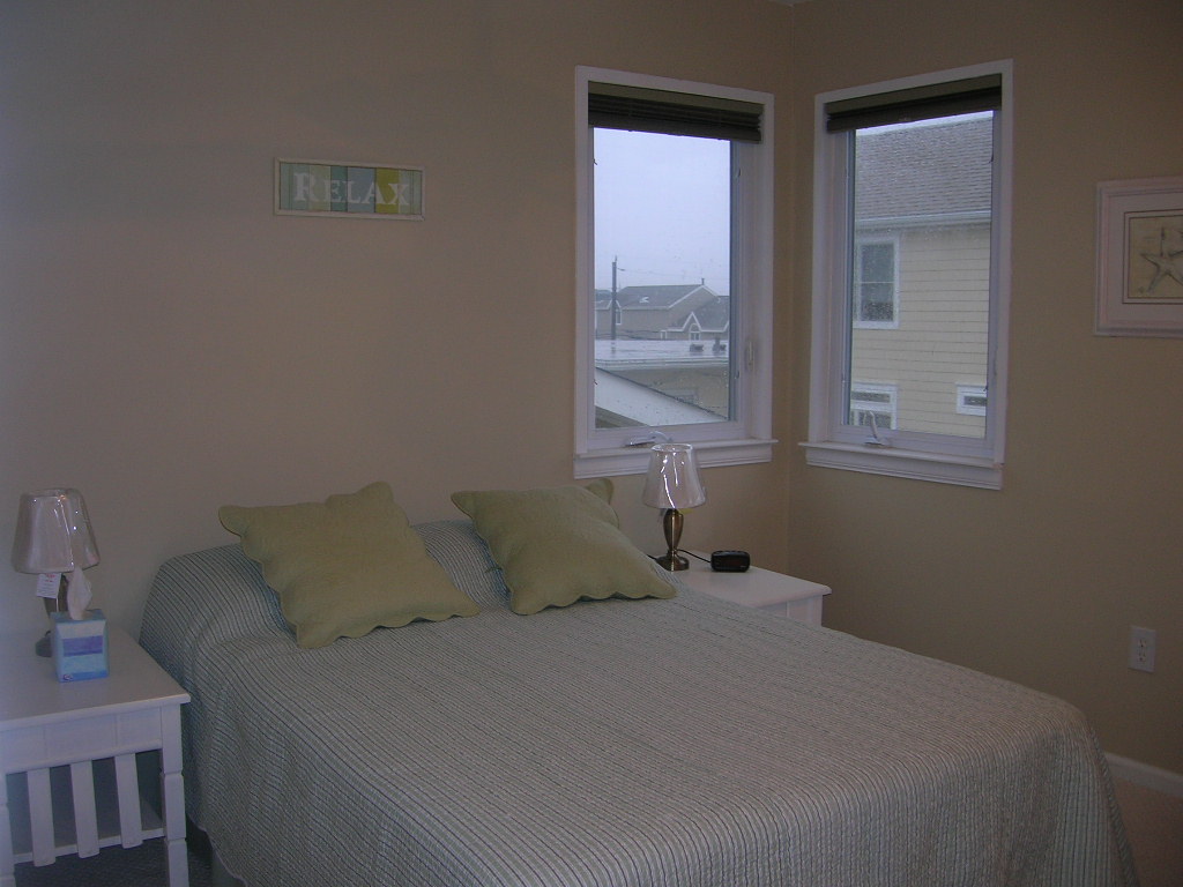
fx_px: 1162
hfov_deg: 54.0
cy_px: 444
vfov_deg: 41.8
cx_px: 592
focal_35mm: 34
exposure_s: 1/30
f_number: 2.9
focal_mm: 5.7
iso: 50
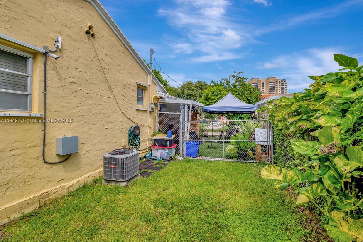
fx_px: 151
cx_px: 182
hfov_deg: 100.4
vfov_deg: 77.3
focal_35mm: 15
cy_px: 121
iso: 640
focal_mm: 10
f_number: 8
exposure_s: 1/640
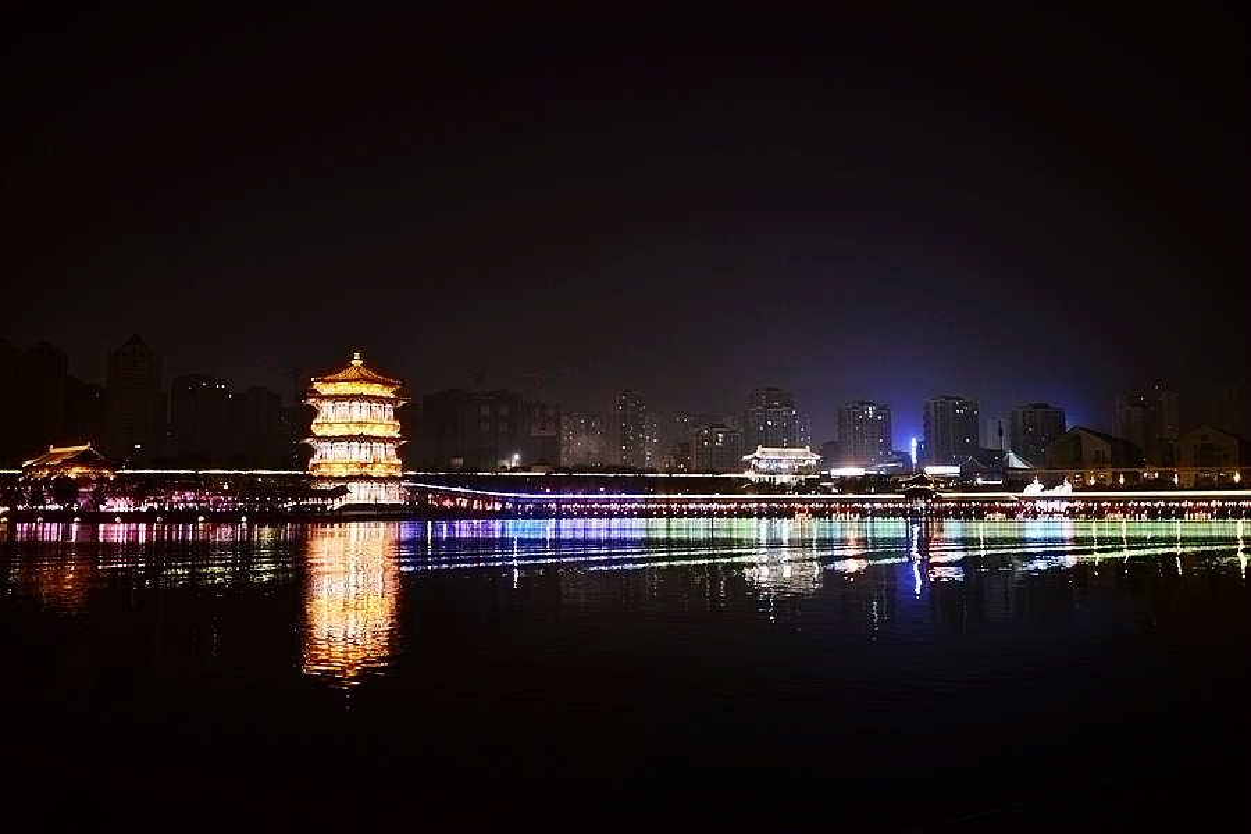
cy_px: 417
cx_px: 626
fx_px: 973
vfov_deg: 46.4
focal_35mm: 28
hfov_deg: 65.5
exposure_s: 1/30
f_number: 1.8
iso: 1400
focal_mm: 28
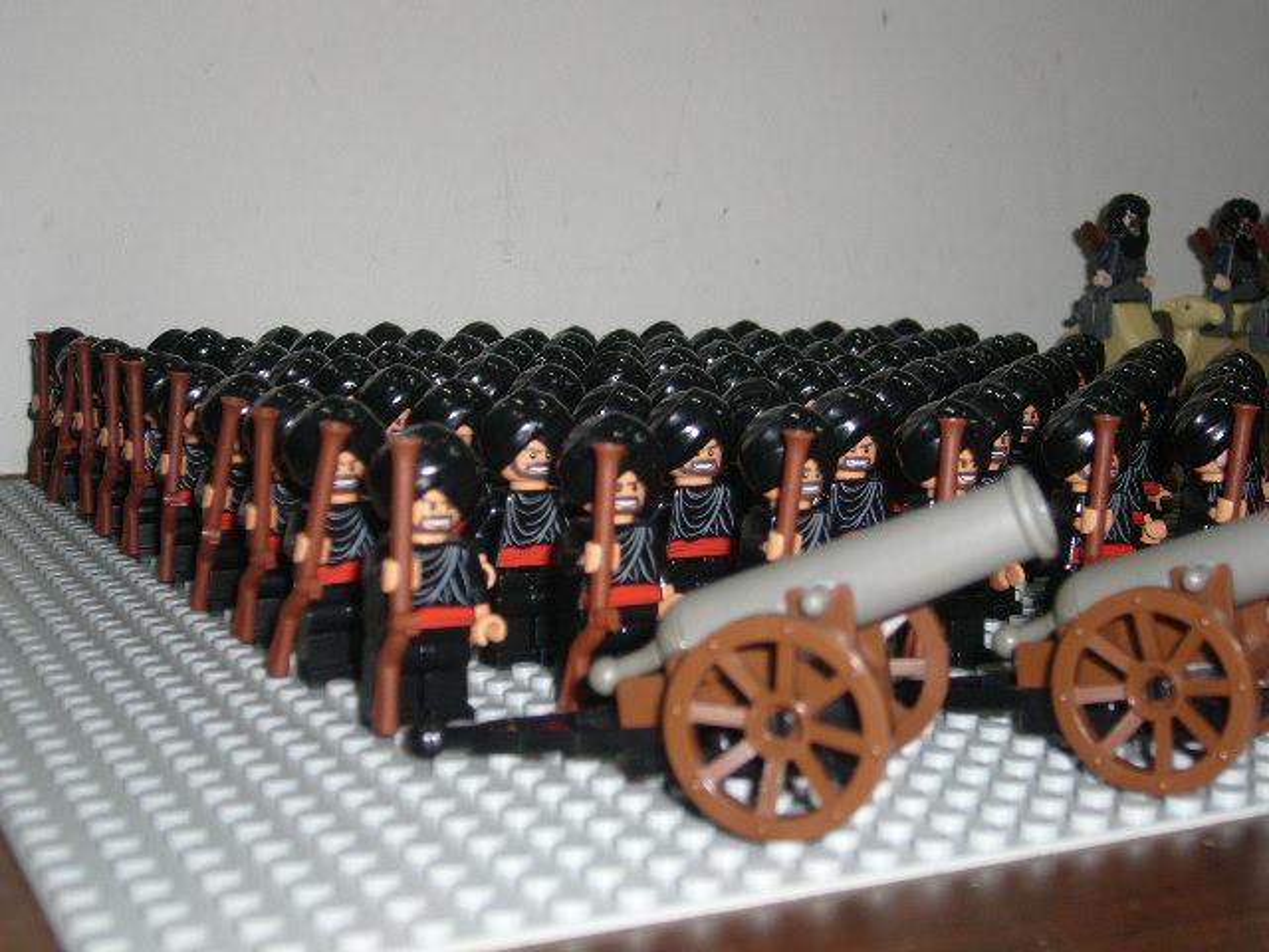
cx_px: 634
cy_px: 476
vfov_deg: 29.1
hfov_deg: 38.2
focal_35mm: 50
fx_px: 1833
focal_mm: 8.3
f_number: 3.3
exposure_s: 1/60
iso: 100
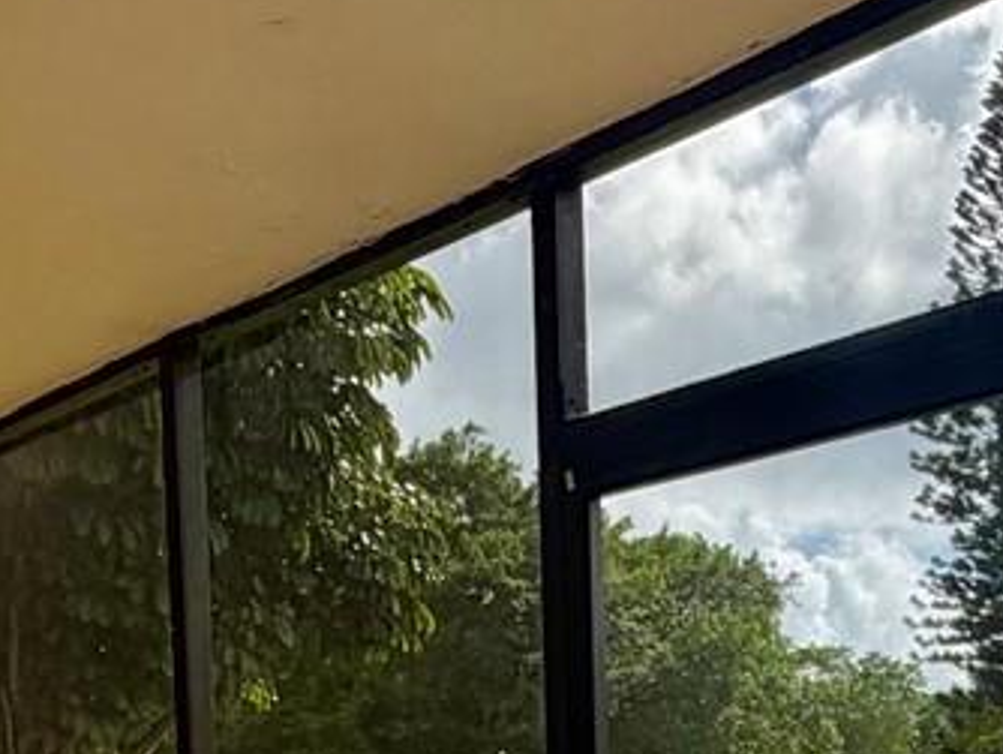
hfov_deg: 28.5
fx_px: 1943
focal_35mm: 67
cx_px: 763
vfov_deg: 19.2
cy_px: 1133
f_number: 2.2
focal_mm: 2.22
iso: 25
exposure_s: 1/770
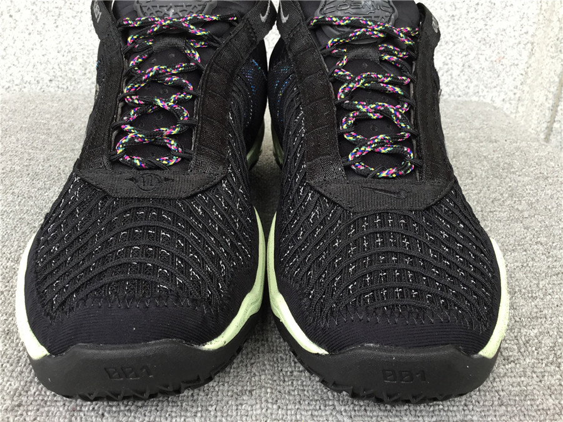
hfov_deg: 58.4
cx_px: 282
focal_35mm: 31
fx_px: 504
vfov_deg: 45.4
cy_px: 211
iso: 32
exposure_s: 1/100
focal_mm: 3.3
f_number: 2.4
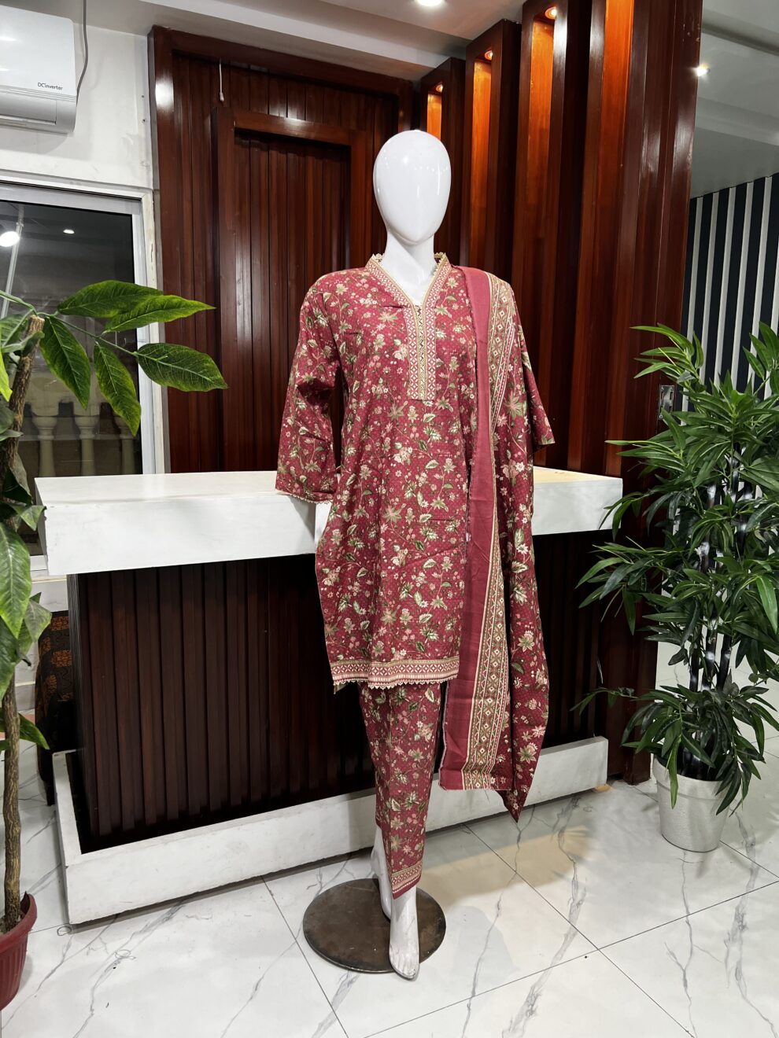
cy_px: 519
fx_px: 780
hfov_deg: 53.1
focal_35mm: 26
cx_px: 390
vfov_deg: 67.3
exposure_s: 1/100
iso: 125
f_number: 1.5
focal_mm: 5.7
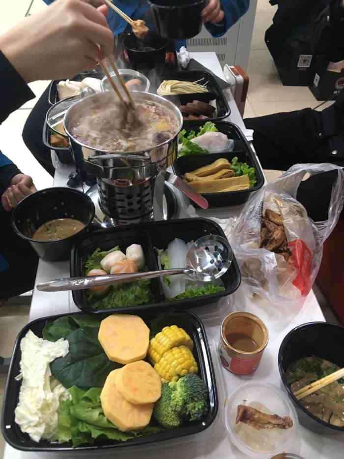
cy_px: 230
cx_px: 172
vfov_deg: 61.7
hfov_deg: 48.2
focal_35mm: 29
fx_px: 384
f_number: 2.2
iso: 160
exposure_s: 1/33
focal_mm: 4.15
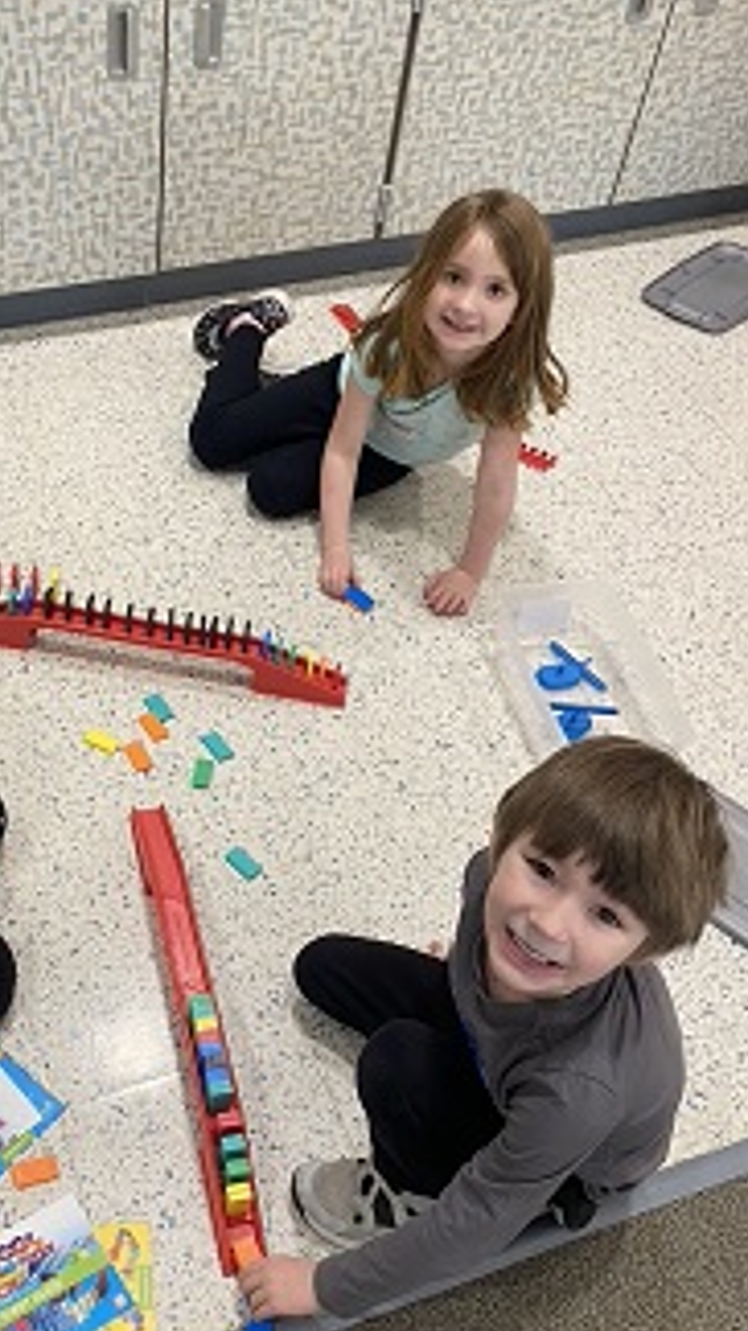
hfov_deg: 33.0
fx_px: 1235
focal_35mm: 35
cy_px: 789
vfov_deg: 56.3
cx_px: 181
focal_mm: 4.25
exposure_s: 1/75
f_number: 1.8
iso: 100
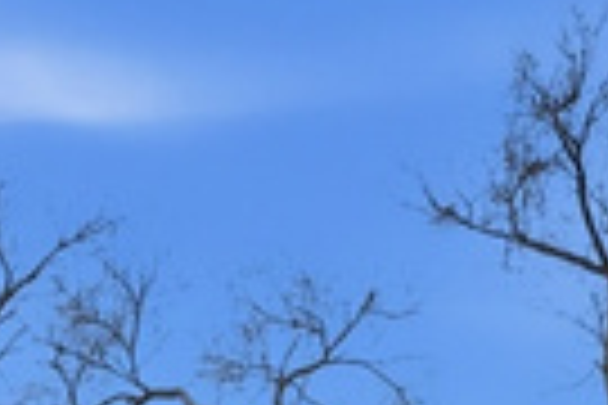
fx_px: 2043
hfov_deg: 16.9
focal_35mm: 121
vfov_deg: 8.7
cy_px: 1325
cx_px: 243
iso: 250
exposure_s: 1/1600
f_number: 10
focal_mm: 16
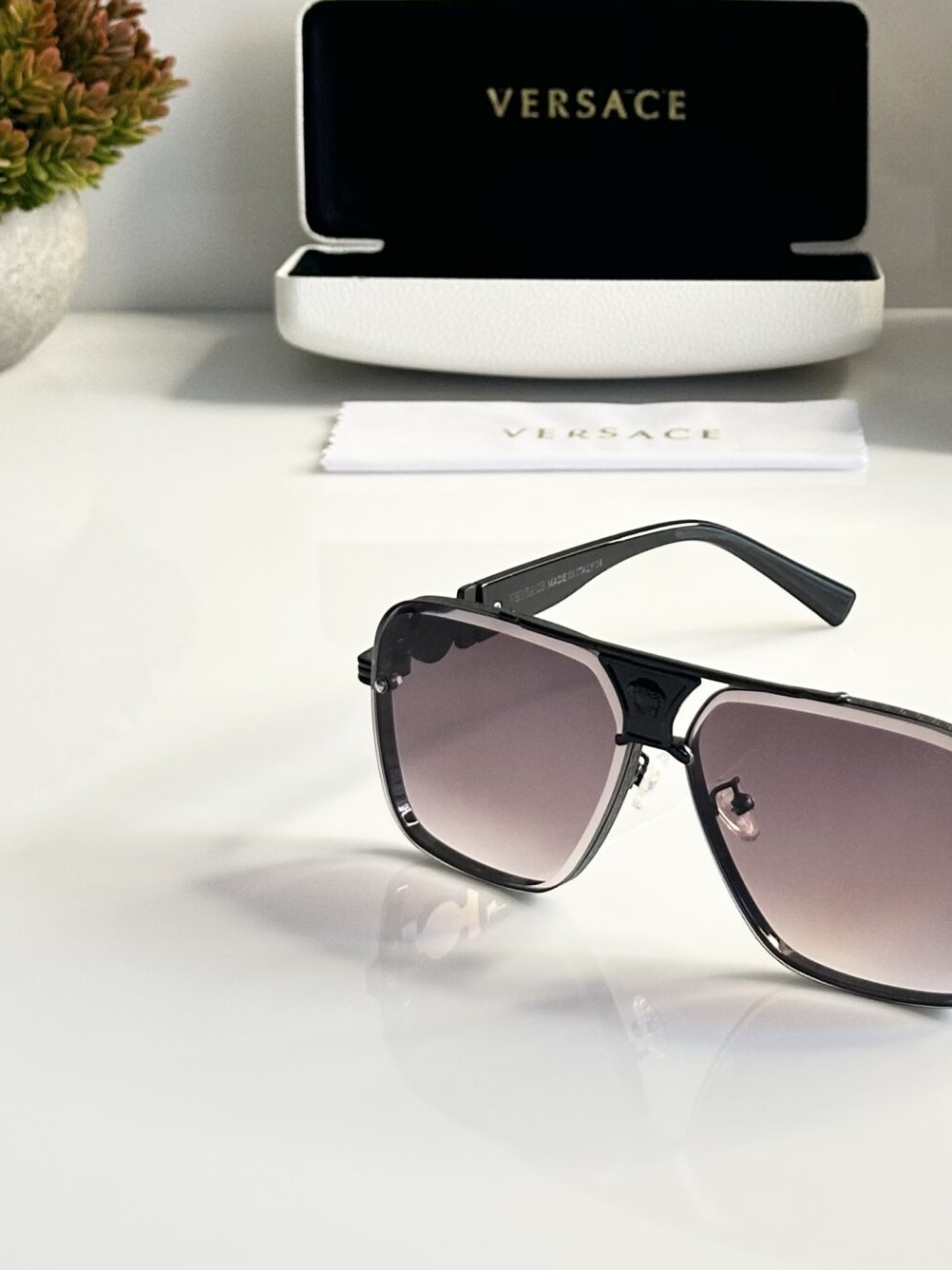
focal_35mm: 92
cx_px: 732
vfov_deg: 21.1
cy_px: 305
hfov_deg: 16.0
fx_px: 3374
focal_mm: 6.86
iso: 250
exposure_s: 1/60
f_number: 1.78
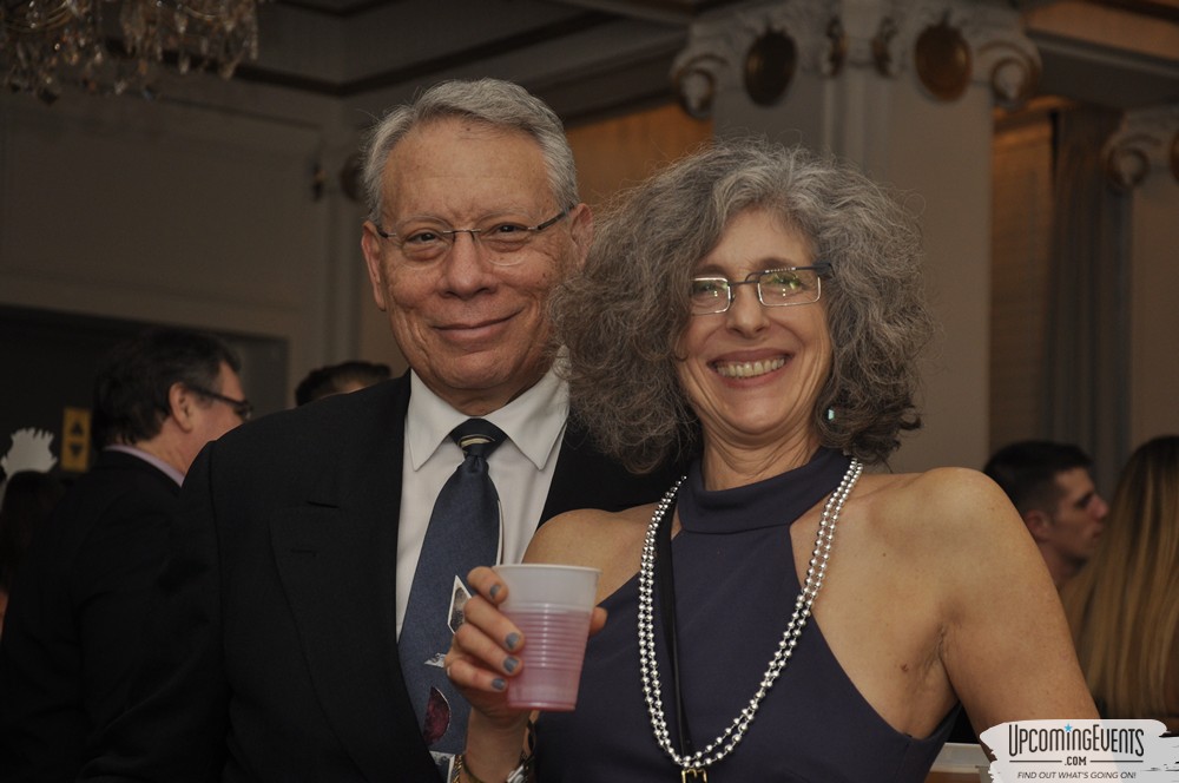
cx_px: 590
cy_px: 392
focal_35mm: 93
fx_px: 3042
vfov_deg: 14.7
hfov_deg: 21.9
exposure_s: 1/60
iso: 400
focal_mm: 62
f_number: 5.3
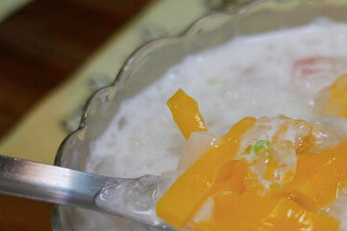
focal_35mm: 95
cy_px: 194
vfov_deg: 14.3
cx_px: 345
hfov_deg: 20.8
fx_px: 915
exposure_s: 1/50
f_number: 4
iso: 320
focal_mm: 41
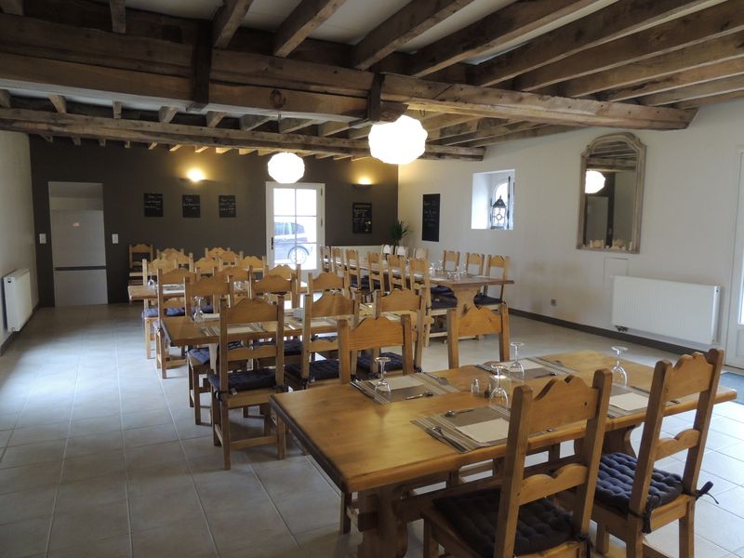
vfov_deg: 56.8
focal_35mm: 24
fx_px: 516
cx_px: 372
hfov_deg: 71.6
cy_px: 279
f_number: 3
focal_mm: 4.3
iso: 400
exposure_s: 1/25
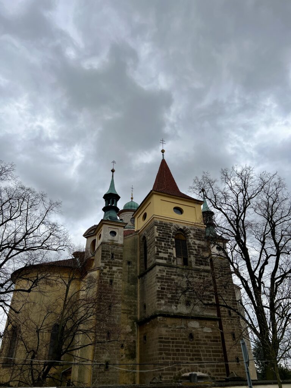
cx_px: 146
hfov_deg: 53.1
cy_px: 194
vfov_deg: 67.3
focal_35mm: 26
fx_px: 291
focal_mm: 5.7
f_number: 1.5
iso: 50
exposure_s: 1/5882
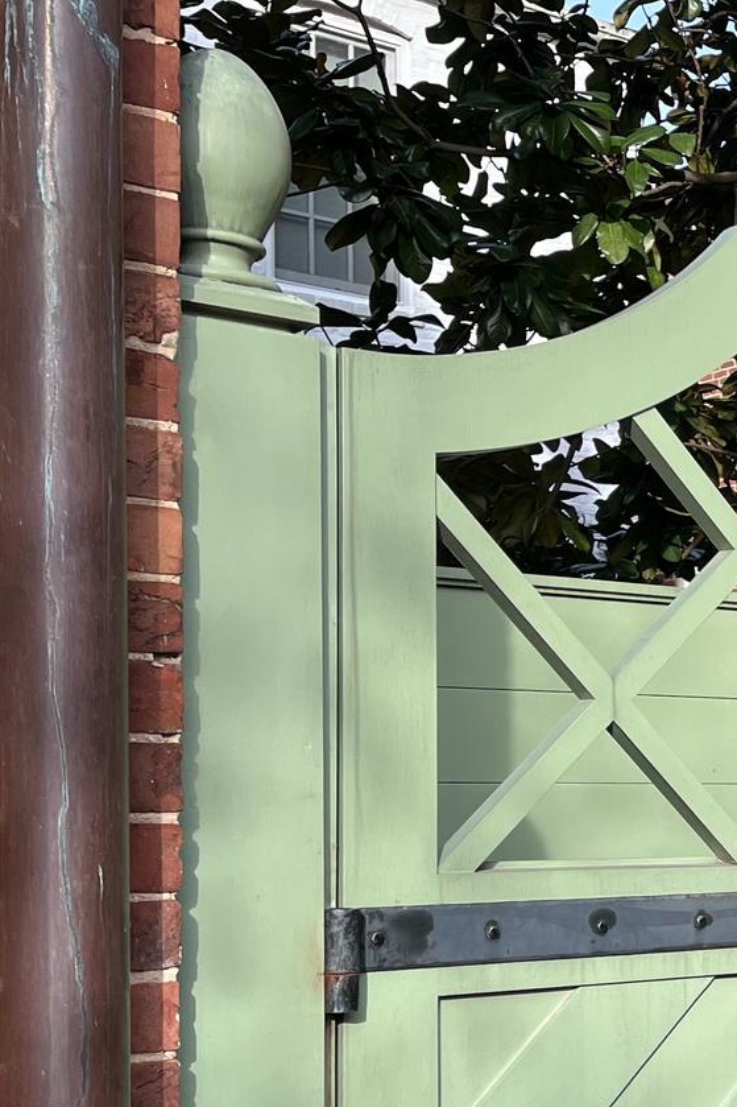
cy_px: 771
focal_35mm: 66
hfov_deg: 17.7
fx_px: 2027
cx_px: 1210
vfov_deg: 30.2
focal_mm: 5.1
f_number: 1.6
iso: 50
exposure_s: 1/913
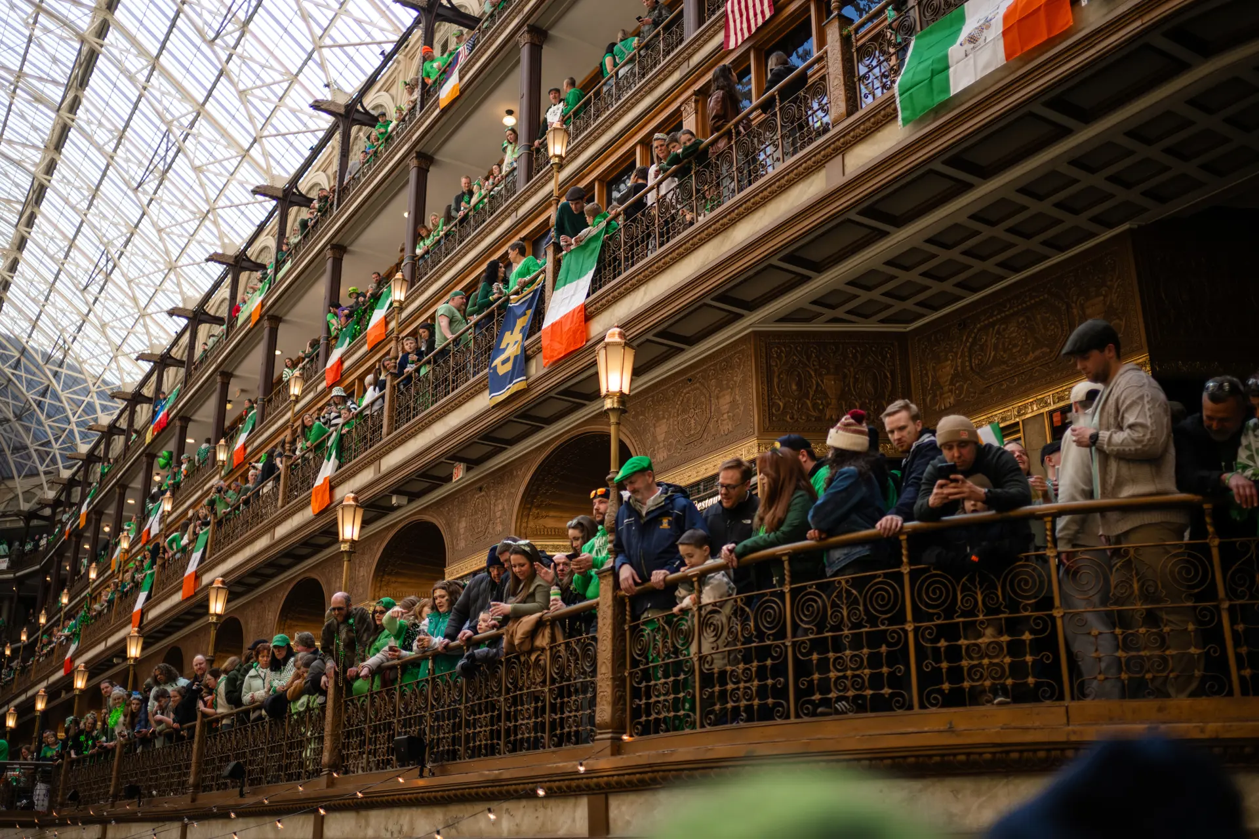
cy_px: 420
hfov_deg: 54.4
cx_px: 630
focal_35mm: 35
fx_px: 1224
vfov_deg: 37.9
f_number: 1.4
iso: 64
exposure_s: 1/640
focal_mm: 35
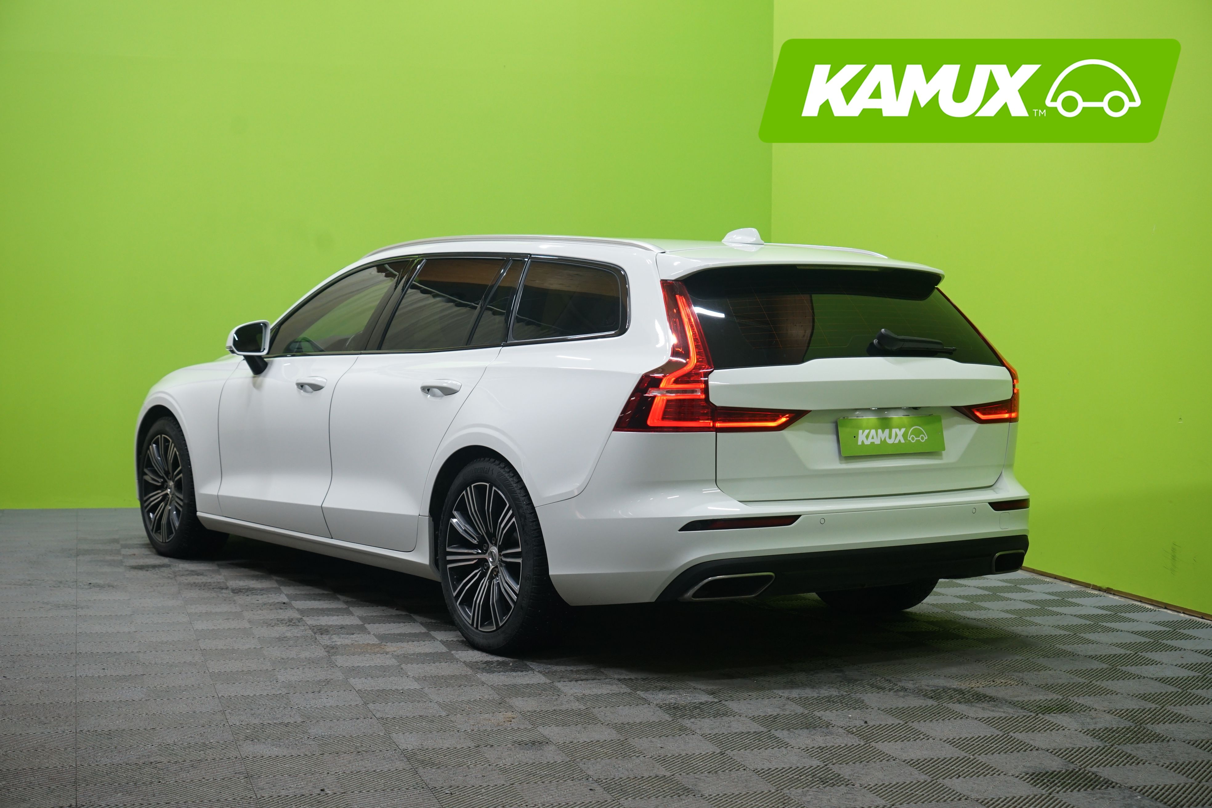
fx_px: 1818
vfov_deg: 25.1
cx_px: 606
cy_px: 404
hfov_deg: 36.9
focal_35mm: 54
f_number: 5.6
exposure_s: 1/20
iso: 800
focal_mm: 54
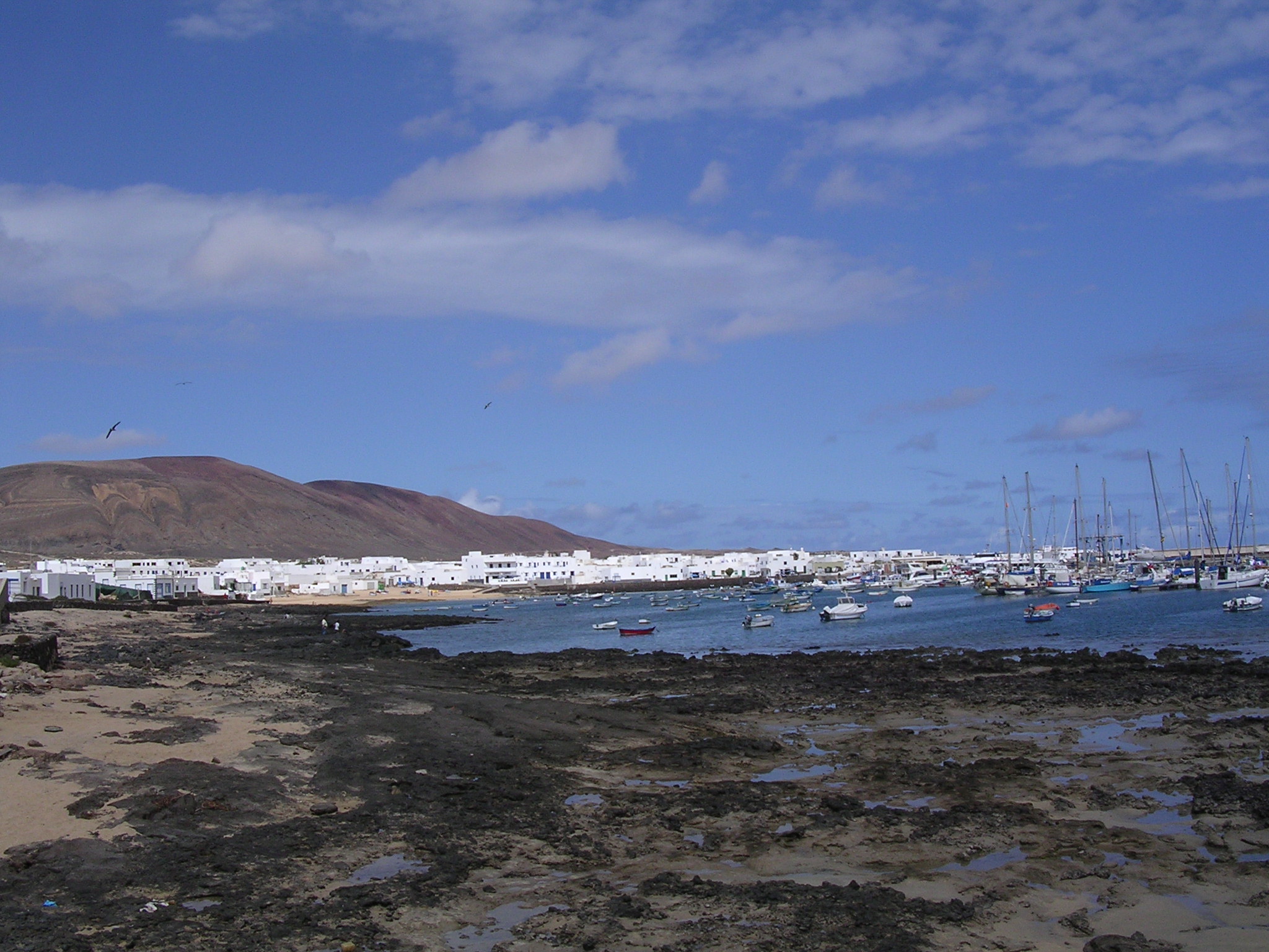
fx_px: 1393
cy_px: 476
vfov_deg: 37.7
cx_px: 634
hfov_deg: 49.0
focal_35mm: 38
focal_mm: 5.8
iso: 100
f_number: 5.6
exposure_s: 1/755
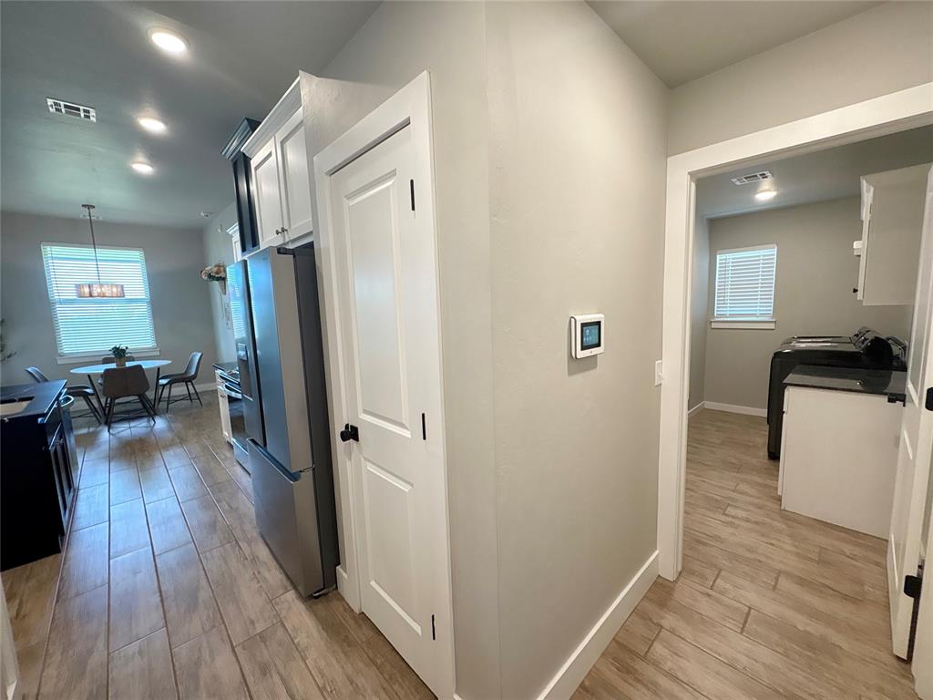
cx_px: 466
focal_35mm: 14
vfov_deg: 85.7
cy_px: 350
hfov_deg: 102.1
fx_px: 377
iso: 125
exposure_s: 1/60
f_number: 2.2
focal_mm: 2.22
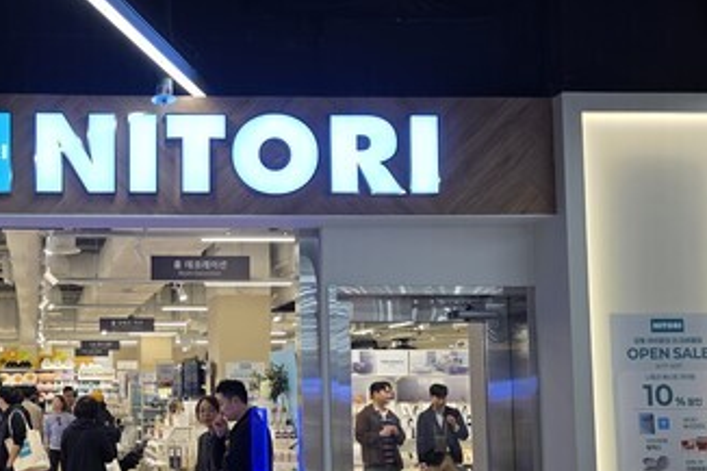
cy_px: 345
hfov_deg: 41.2
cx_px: 76
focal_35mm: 44
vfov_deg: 30.1
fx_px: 864
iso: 50
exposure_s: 1/120
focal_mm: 6.3
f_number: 1.7
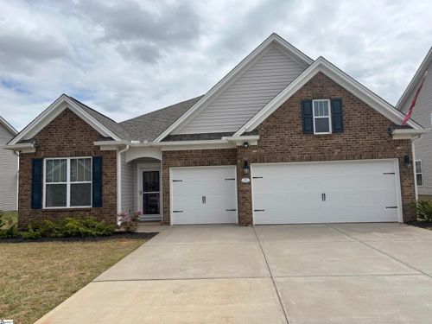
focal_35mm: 26
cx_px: 216
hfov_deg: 67.3
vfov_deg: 53.1
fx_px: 324
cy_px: 162
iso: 50
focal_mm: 5.96
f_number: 1.6
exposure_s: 1/5348
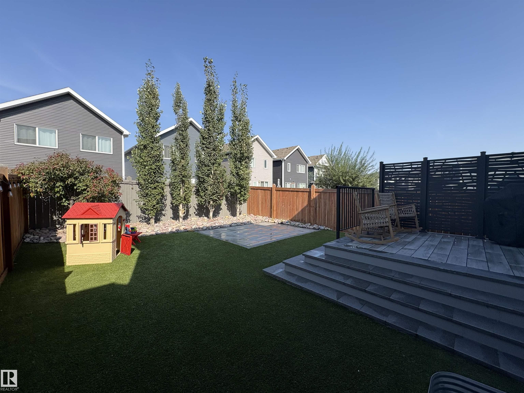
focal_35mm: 14
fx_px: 212
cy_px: 196
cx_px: 262
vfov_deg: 85.7
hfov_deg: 102.1
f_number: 2.2
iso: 40
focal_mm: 2.22
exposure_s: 1/1126
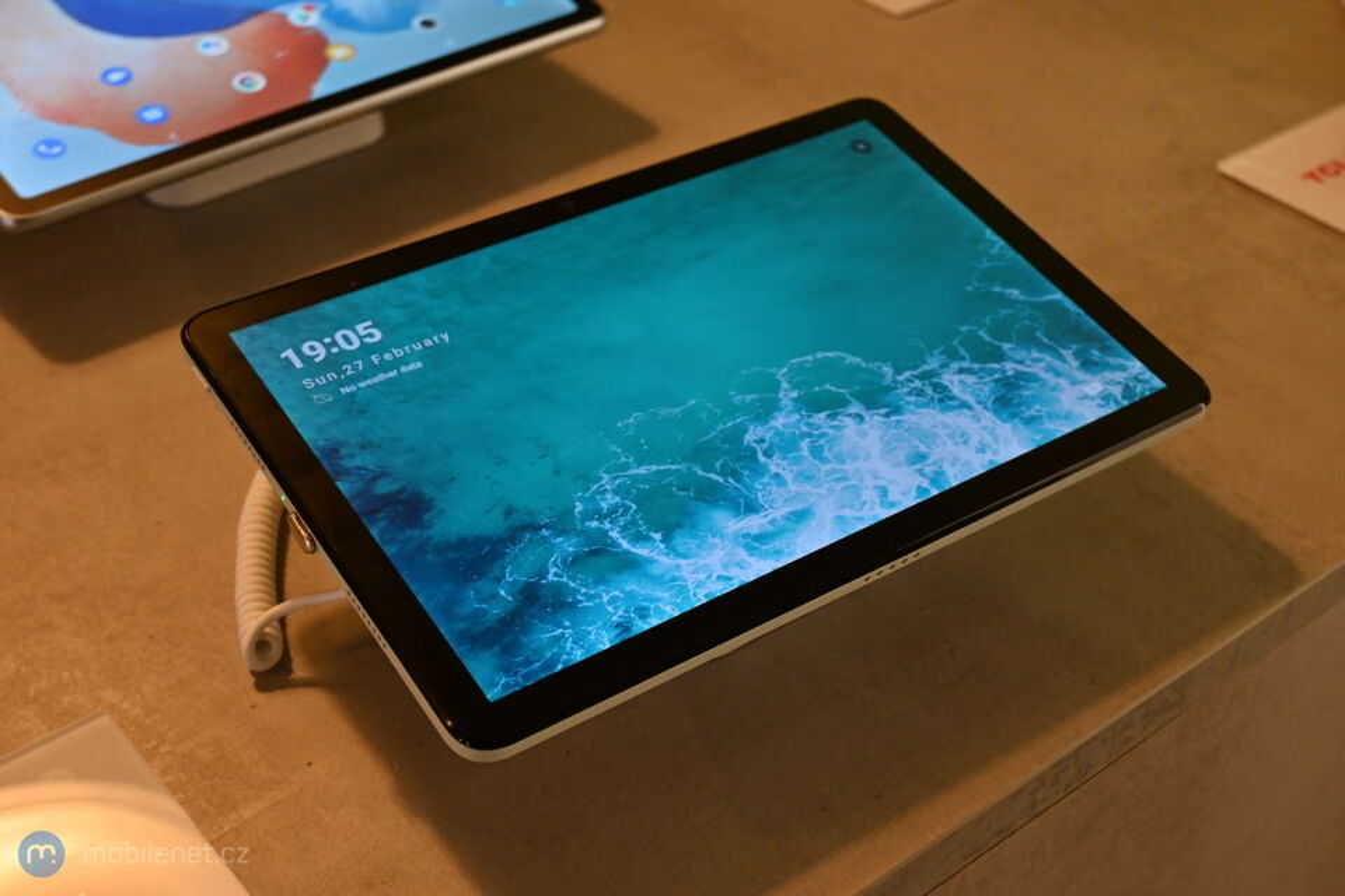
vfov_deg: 29.4
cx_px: 672
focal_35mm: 46
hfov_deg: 43.0
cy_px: 448
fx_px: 1709
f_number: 4.8
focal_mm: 30.5
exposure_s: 1/125
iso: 2000
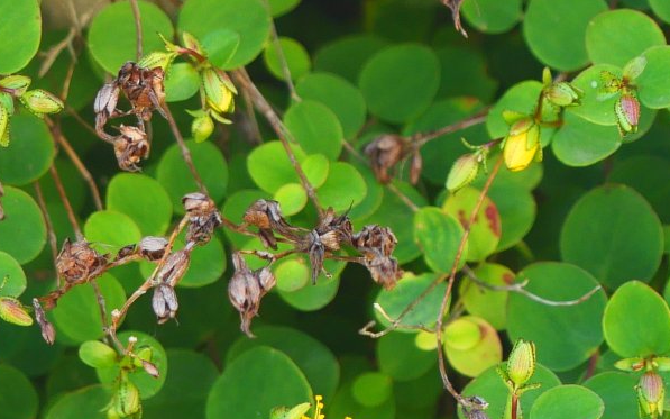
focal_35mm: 552
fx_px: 10078
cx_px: 686
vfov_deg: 2.4
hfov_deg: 3.8
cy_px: -95
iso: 200
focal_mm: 60
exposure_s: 1/250
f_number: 2.8
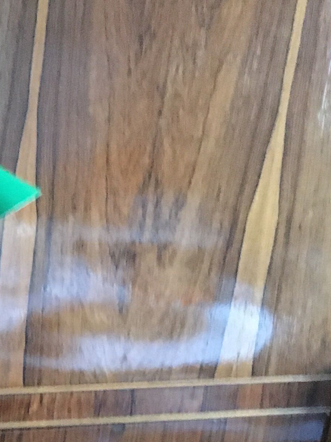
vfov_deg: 18.6
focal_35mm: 97
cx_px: -153
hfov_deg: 14.3
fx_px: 1236
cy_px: 593
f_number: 2.2
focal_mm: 4.15
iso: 500
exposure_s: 1/17
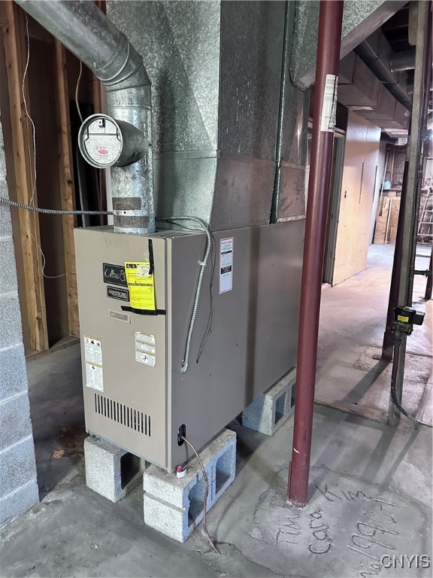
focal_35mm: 24
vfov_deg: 71.6
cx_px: 216
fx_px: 400
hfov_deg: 56.8
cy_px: 289
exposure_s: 1/40
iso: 1000
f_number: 1.78
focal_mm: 6.86
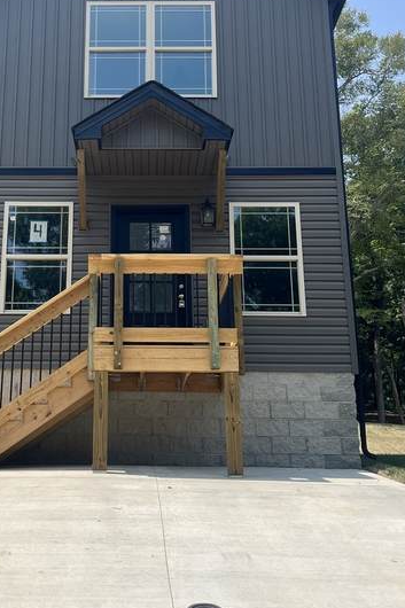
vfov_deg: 40.2
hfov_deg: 27.2
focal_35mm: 49
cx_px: 111
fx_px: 827
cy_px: 240
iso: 50
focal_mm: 5.1
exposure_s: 1/4310
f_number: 1.6
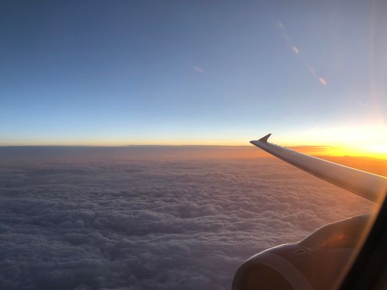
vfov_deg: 49.7
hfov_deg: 63.4
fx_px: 313
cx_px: 194
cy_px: 145
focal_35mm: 28
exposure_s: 1/201
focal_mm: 4
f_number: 1.8
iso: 20
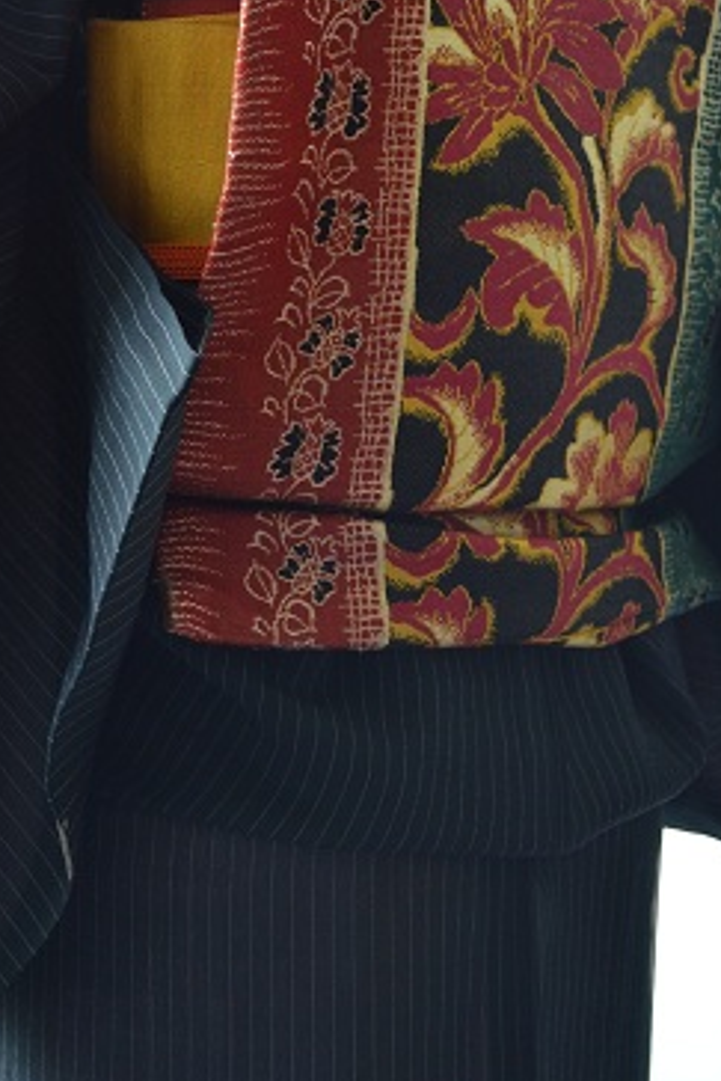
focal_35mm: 78
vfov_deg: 25.7
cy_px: 267
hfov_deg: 17.5
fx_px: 2341
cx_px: 312
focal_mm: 34
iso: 800
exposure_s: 1/40
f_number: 5
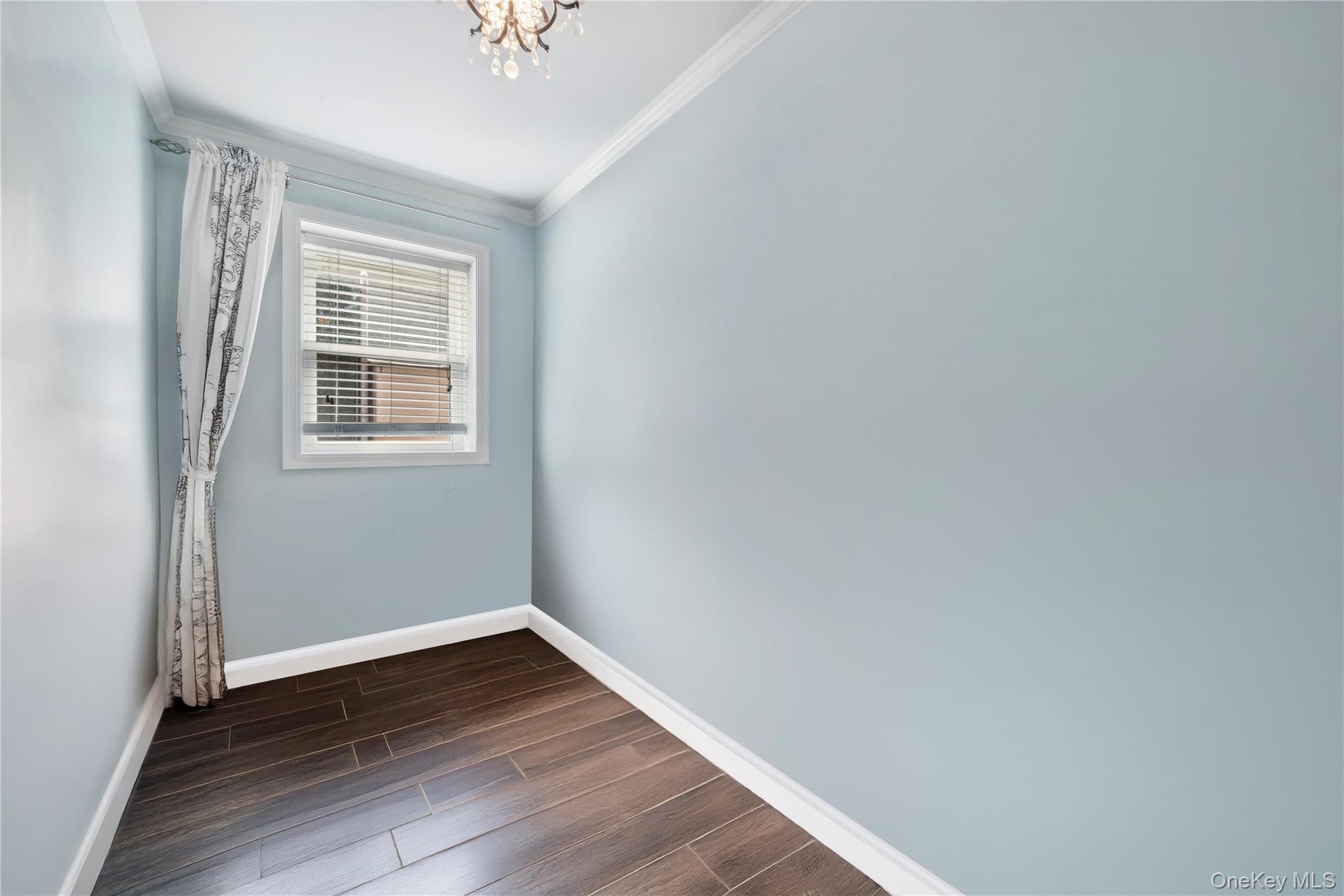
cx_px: 672
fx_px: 523
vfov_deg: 81.2
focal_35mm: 14
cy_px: 448
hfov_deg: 104.3
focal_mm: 14
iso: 100
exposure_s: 1.6
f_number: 11
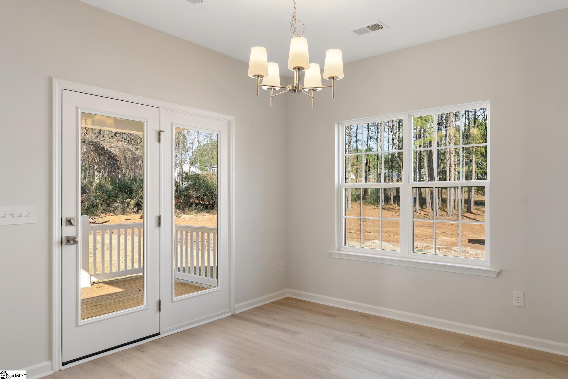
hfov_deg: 73.7
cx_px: 284
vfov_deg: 53.1
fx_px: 379
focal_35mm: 24
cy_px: 190
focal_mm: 24
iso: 400
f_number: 6.3
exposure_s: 1/20
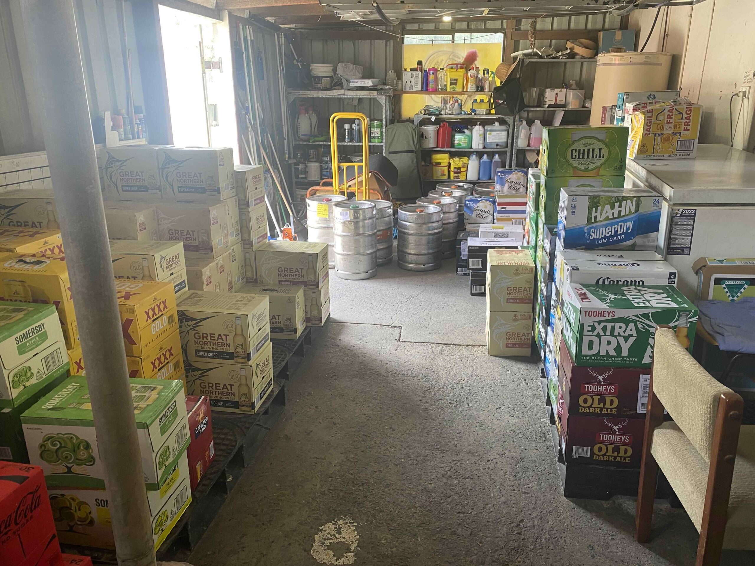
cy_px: 283
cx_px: 378
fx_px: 567
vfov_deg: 53.1
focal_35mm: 26
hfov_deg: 67.3
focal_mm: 4.25
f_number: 1.8
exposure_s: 1/50
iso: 80
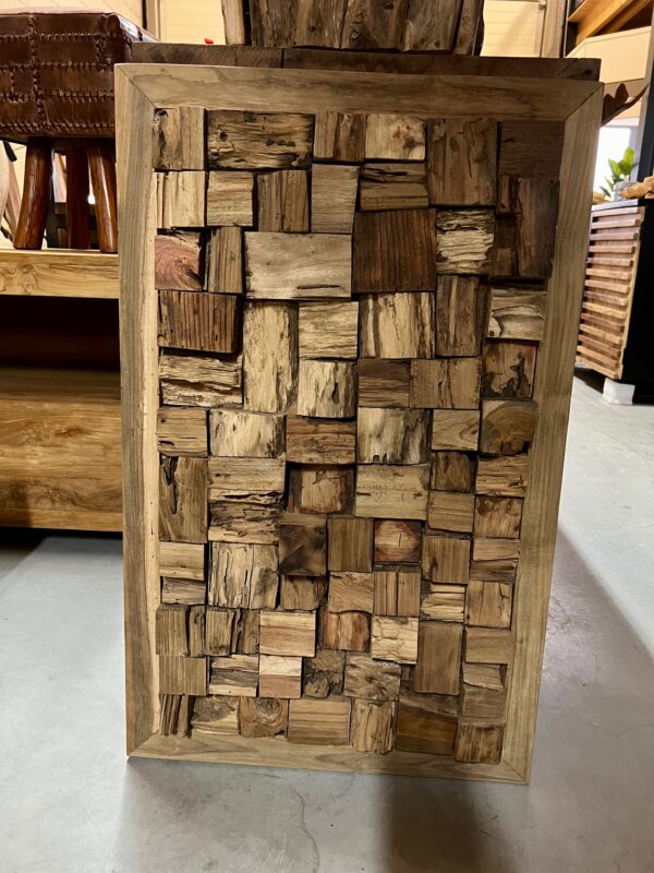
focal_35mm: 26
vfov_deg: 67.3
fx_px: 655
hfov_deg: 53.1
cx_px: 327
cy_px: 436
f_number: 1.5
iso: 400
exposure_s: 1/33
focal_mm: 5.7
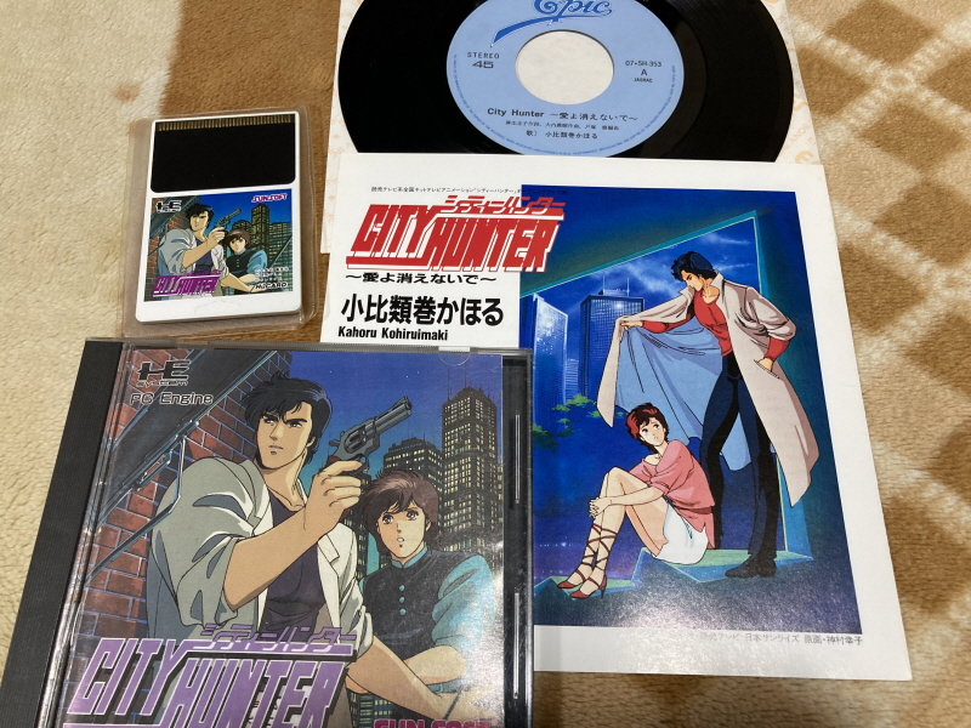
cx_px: 486
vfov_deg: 49.7
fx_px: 785
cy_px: 364
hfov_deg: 63.4
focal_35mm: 28
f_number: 1.8
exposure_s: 1/50
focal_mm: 3.99
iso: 80
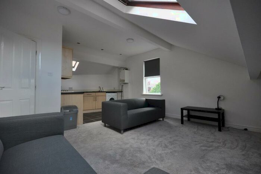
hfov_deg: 95.0
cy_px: 87
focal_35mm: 16
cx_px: 130
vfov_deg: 71.9
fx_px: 119
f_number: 6.3
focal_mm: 11
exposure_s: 1/160
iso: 1250
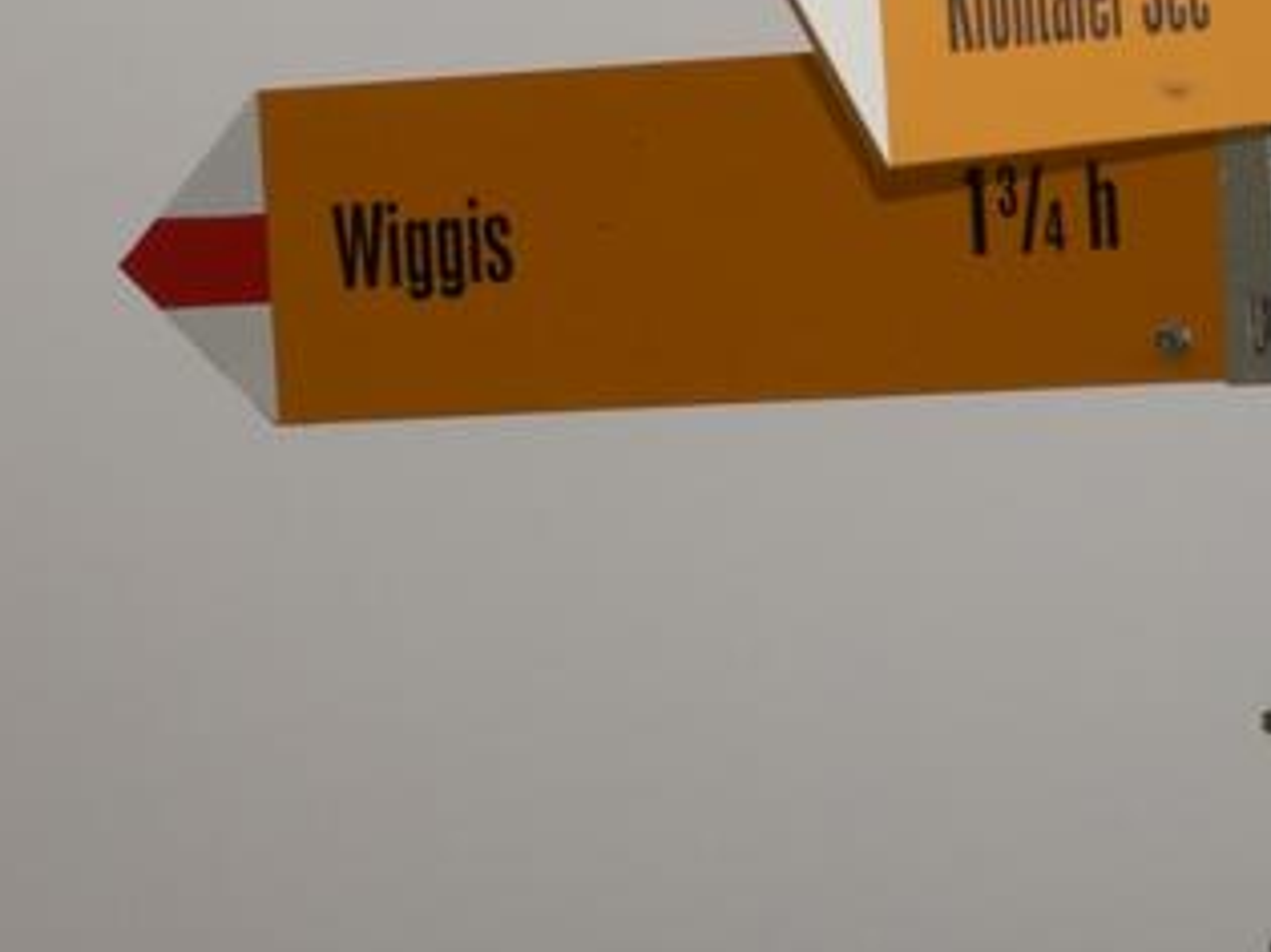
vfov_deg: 7.9
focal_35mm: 187
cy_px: 315
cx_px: 1081
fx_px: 6863
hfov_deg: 10.5
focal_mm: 15.43
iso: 50
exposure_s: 1/1000
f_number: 5.6
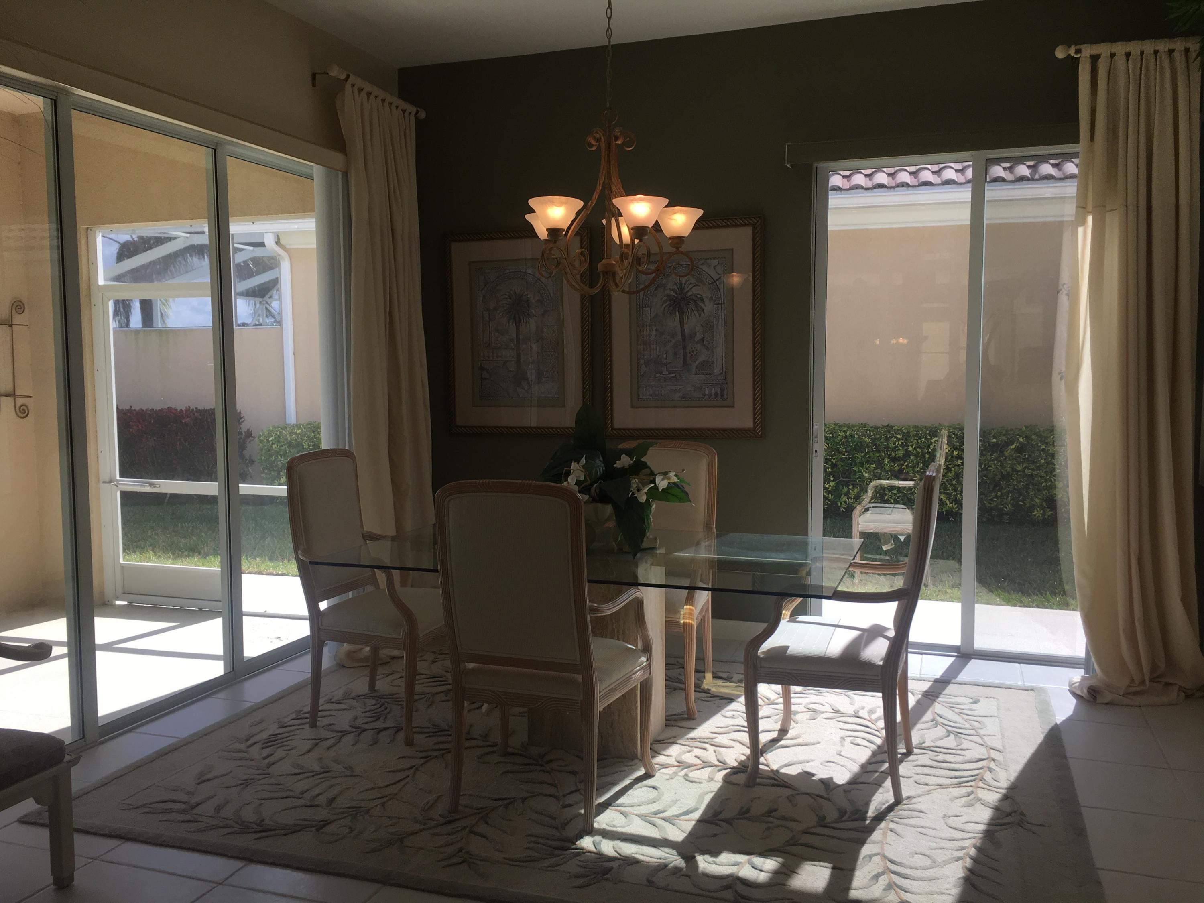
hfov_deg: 61.7
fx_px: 1009
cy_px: 452
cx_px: 602
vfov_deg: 48.2
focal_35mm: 29
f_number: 2.2
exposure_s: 1/354
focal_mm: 4.15
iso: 25
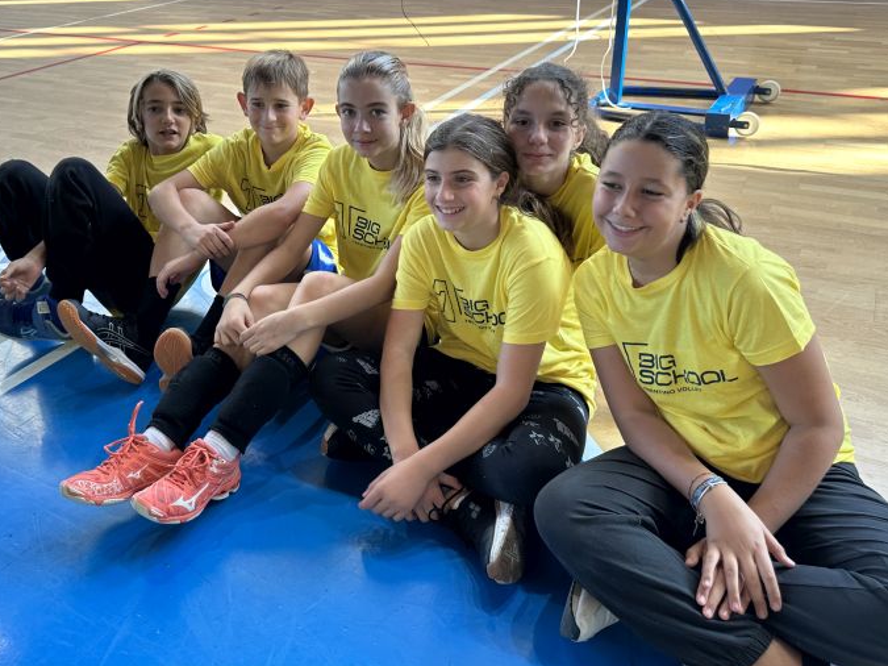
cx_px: 372
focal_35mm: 32
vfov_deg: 43.9
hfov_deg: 56.5
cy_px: 259
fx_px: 821
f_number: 1.78
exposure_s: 1/100
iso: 64
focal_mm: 6.86
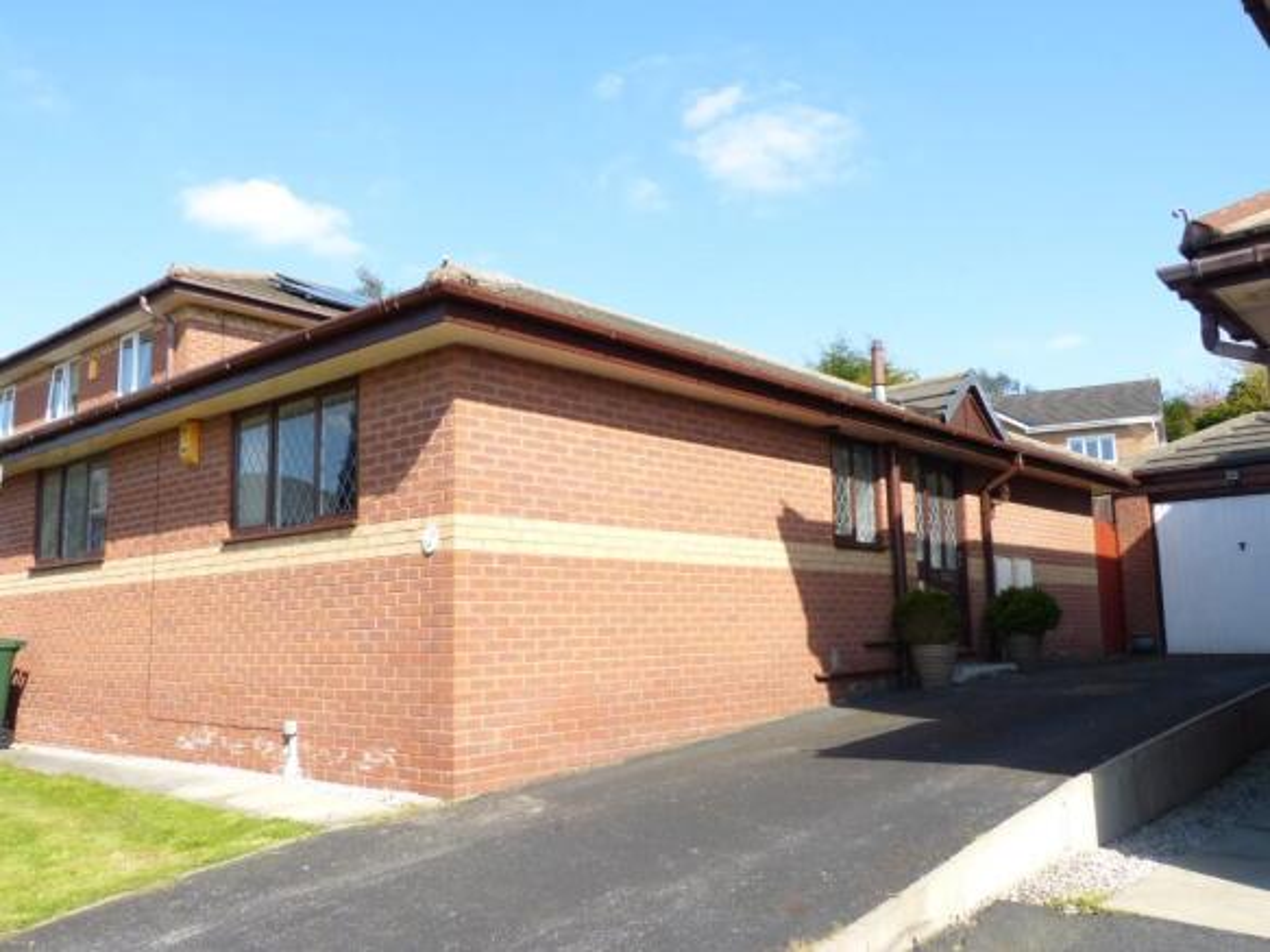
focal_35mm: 29
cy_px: 476
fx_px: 1064
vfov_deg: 48.2
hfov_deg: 61.7
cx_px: 635
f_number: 3.2
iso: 100
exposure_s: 1/500
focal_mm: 5.1
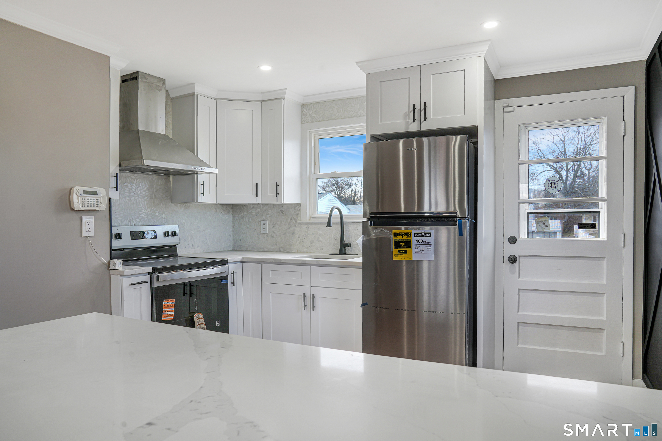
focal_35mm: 24
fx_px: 441
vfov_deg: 53.1
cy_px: 220
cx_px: 331
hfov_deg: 73.7
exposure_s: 1/10
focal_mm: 24
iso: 125
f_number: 9
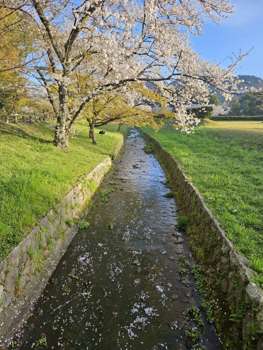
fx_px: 233
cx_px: 132
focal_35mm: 23
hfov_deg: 58.9
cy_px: 175
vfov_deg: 73.9
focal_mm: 5.4
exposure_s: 1/309
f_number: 1.8
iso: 25
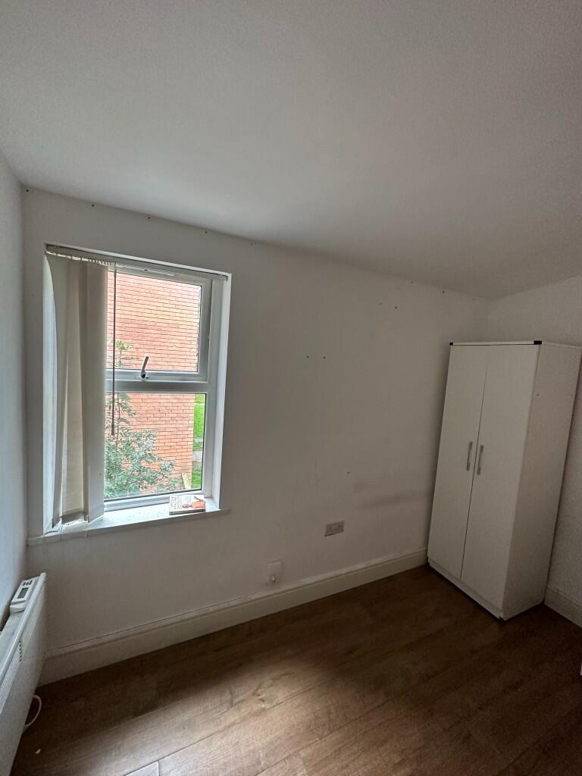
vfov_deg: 102.1
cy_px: 388
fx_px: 314
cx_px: 291
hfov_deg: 85.7
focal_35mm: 14
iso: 250
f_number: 2.2
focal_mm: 2.22
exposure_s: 1/99
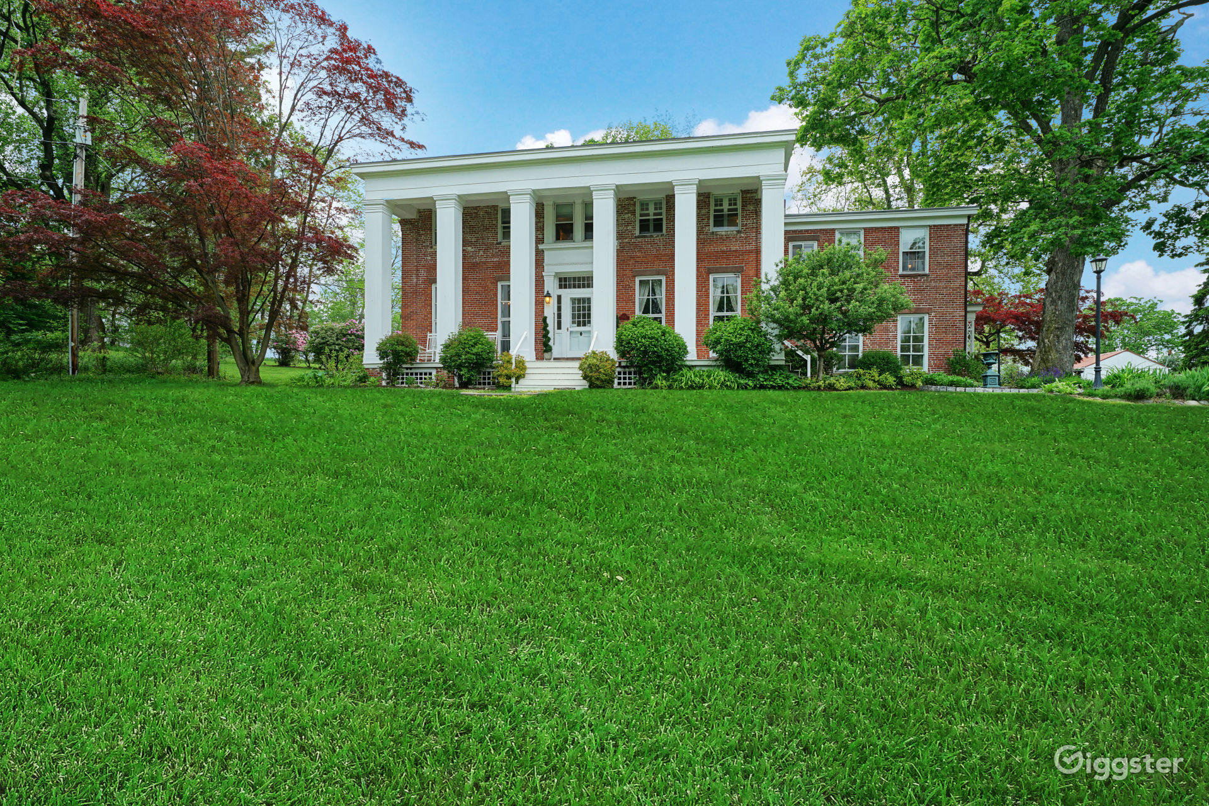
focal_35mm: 18
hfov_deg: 90.0
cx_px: 604
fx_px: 604
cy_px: 403
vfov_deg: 67.4
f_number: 11
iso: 200
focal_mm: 18
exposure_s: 1/60
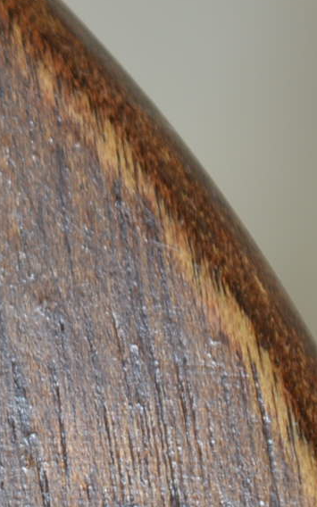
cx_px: -946
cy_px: 415
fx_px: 6147
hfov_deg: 2.9
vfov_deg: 4.7
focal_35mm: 445
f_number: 5.6
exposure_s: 1/60
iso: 100
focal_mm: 55
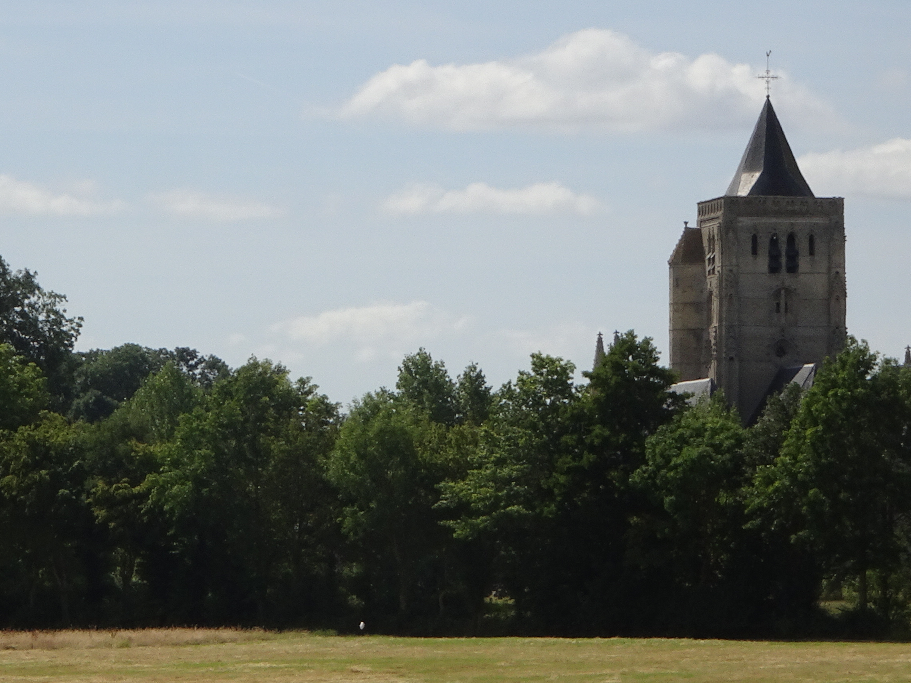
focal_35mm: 282
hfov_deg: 7.0
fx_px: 7422
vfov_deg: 5.3
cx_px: 254
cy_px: 282
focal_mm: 22.38
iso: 80
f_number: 6.3
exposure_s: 1/400
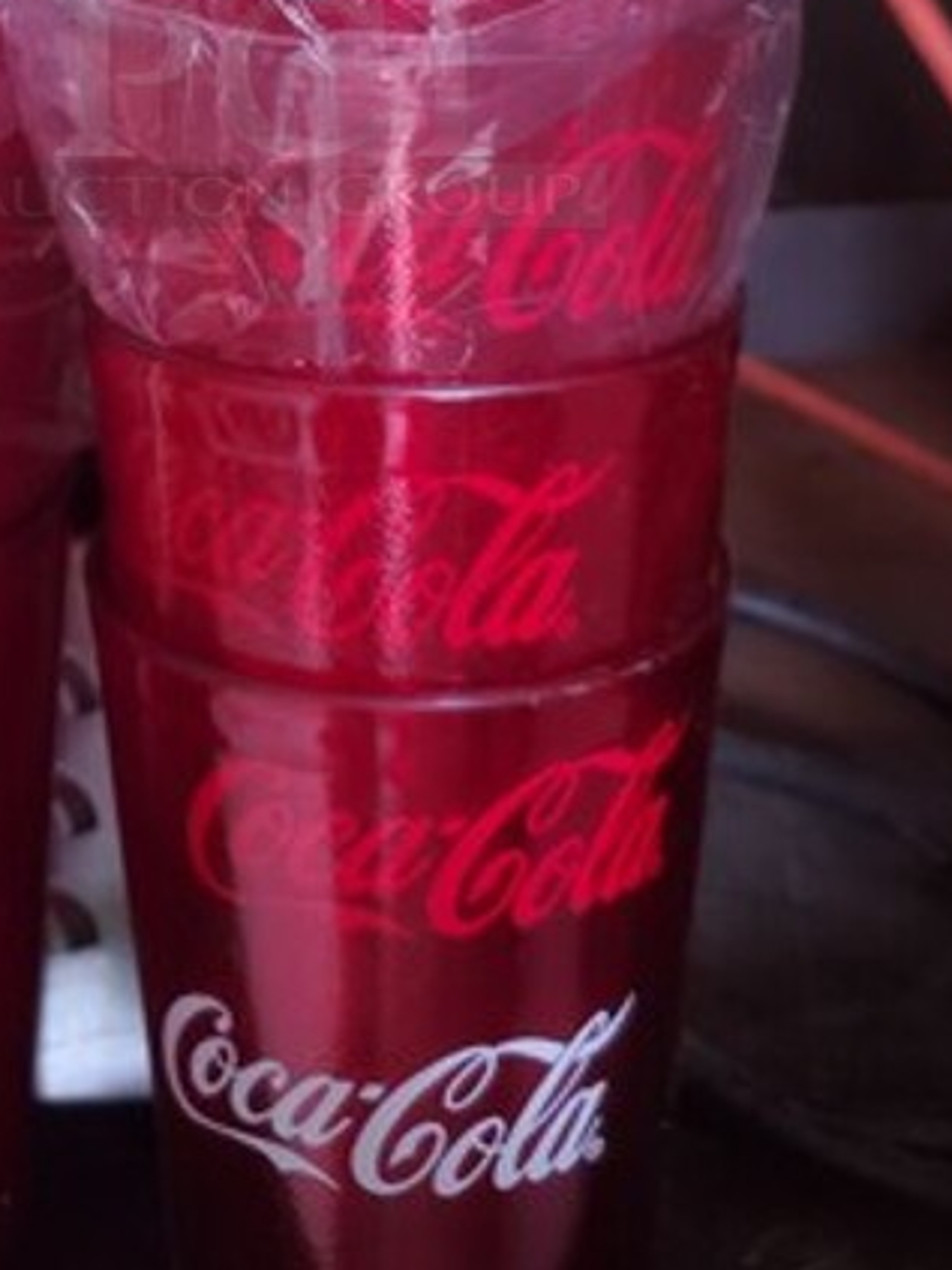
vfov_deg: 35.4
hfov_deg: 28.8
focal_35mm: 50
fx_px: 1834
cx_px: 273
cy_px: 71
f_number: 1.5
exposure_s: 1/40
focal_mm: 4.3
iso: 200
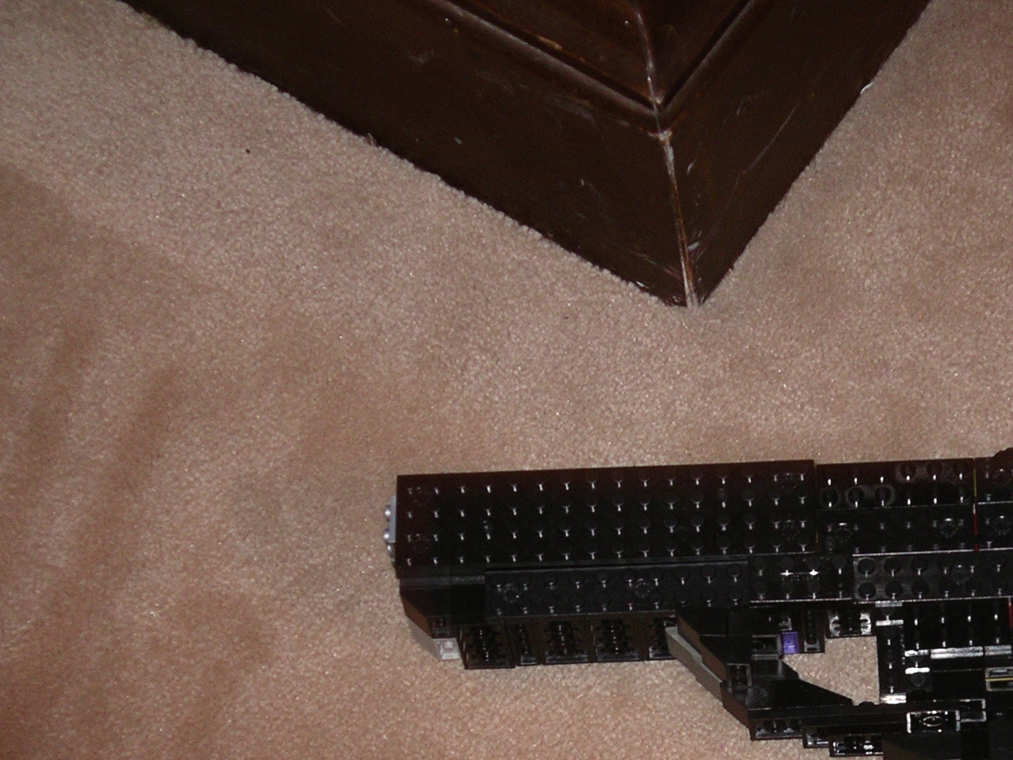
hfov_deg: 12.9
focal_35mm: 153
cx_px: 742
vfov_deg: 9.7
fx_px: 4477
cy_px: 655
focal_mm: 17.4
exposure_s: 1
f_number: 3.6
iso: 200
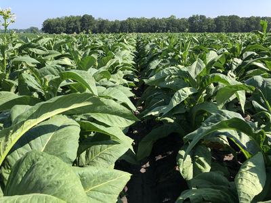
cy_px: 102
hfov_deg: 63.4
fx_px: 219
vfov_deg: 49.7
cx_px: 136
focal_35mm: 28
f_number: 1.8
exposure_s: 1/906
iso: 20
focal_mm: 3.99
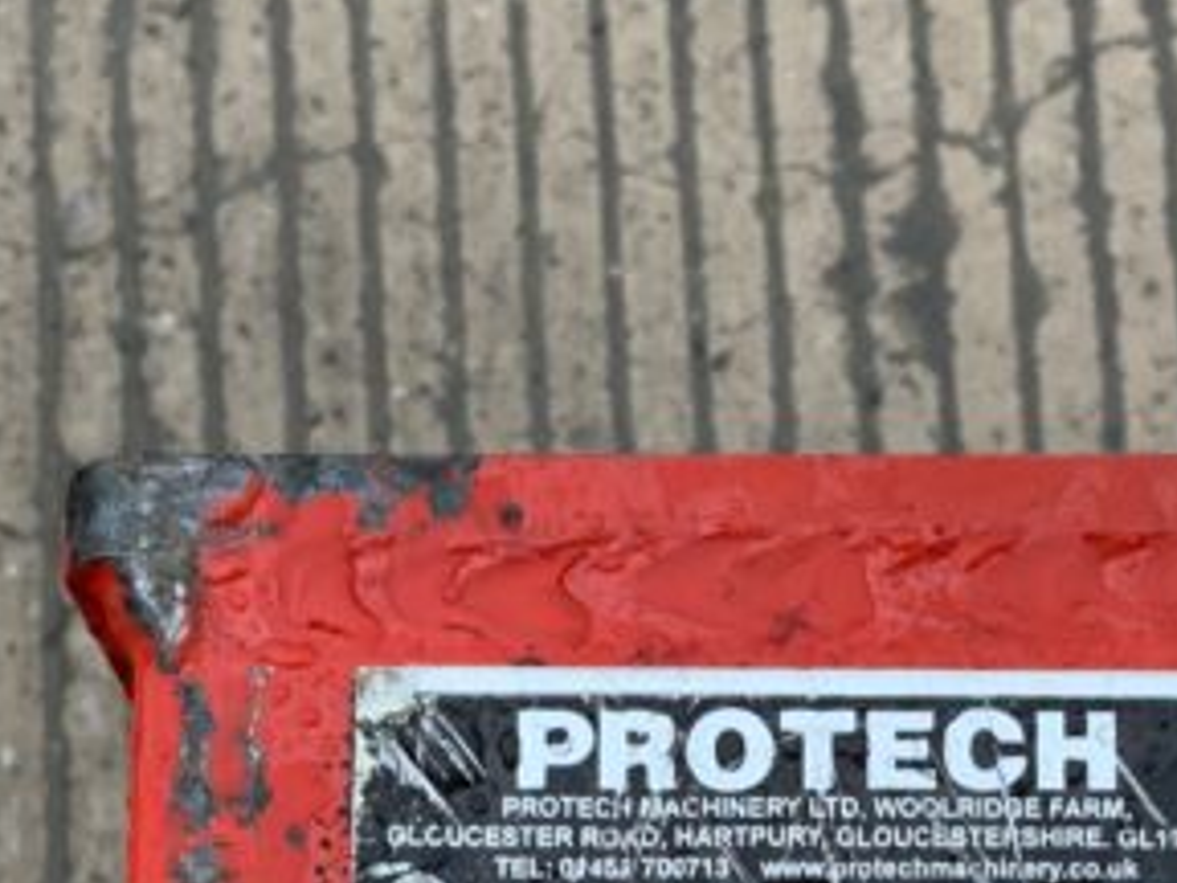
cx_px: 834
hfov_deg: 19.0
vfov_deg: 14.1
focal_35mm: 103
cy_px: 928
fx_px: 3502
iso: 64
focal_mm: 3
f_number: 1.8
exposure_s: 1/76
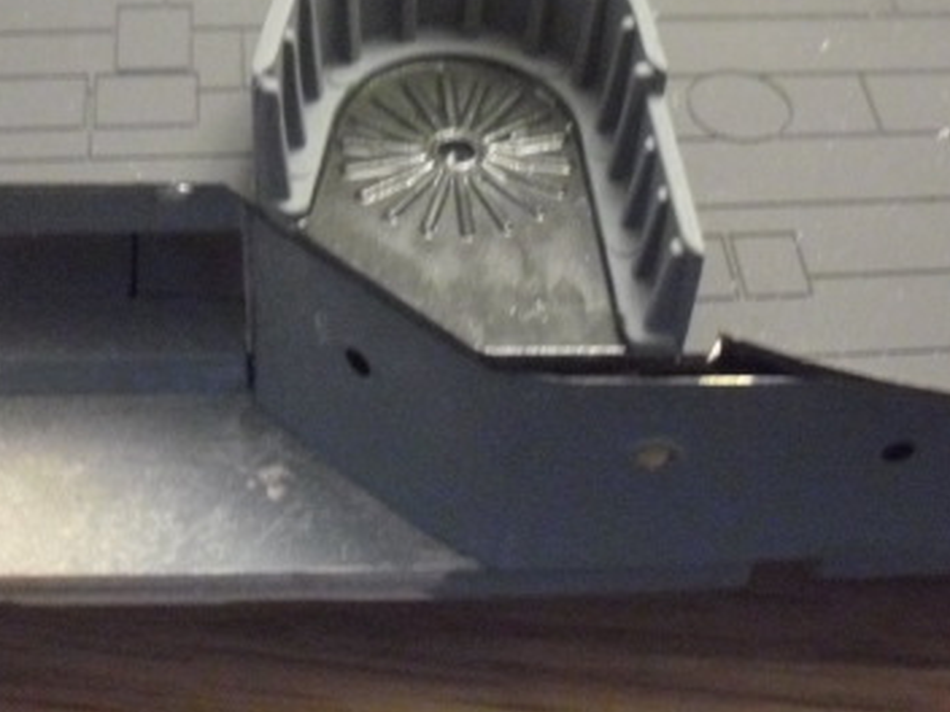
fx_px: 1894
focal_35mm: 69
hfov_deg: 28.2
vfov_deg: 21.2
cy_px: 237
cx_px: 499
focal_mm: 6.2
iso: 800
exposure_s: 1/10
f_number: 2.8
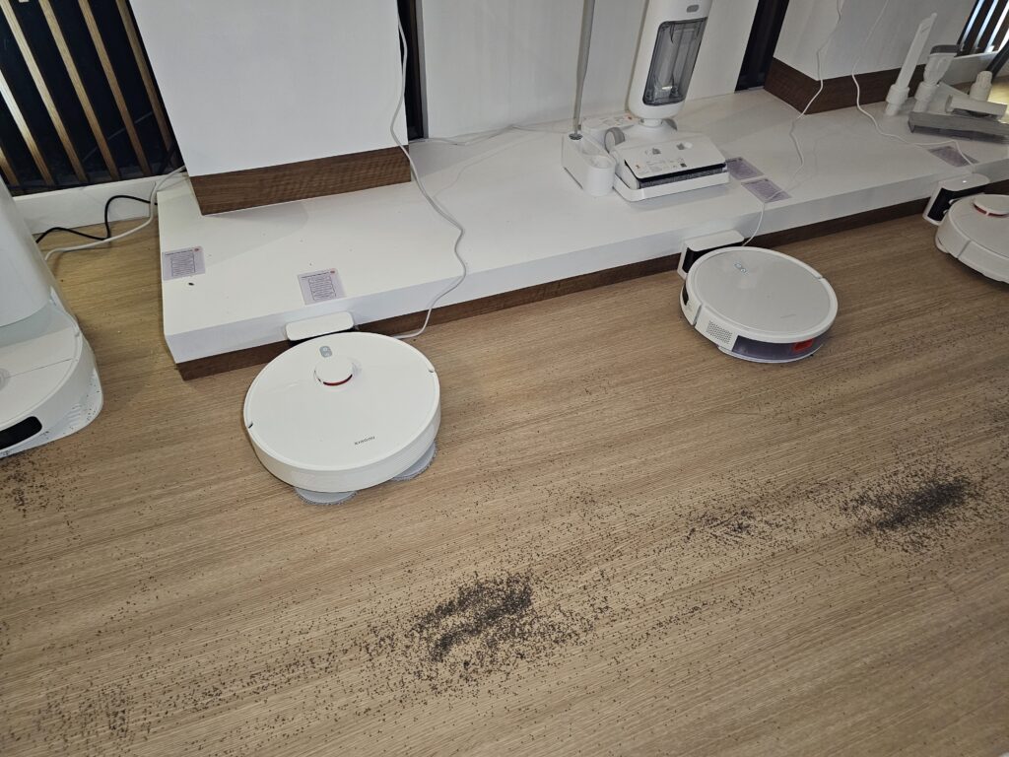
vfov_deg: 58.9
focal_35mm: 23
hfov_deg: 73.9
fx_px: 670
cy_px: 378
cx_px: 504
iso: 800
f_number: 1.7
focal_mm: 6.3
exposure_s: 1/60
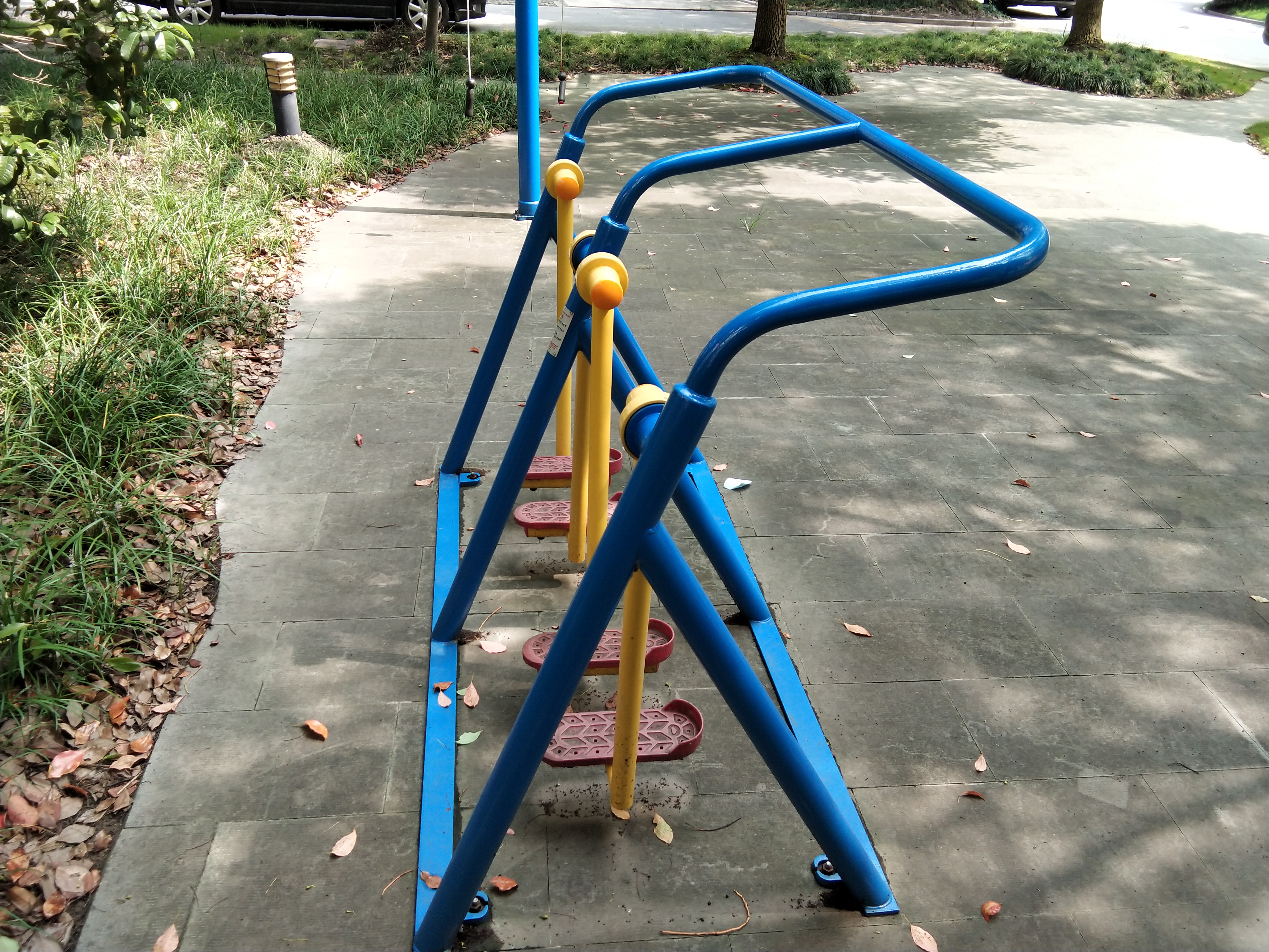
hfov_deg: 58.4
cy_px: 476
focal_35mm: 31
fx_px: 1136
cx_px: 634
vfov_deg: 45.4
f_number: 2.2
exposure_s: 1/111
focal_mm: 3.69
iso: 50
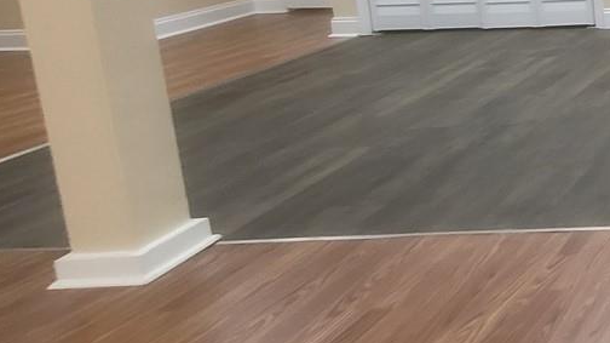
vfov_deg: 24.8
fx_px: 728
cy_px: -28
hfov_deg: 29.2
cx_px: 904
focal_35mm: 45
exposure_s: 1/60
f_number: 2.2
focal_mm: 2.2
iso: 160
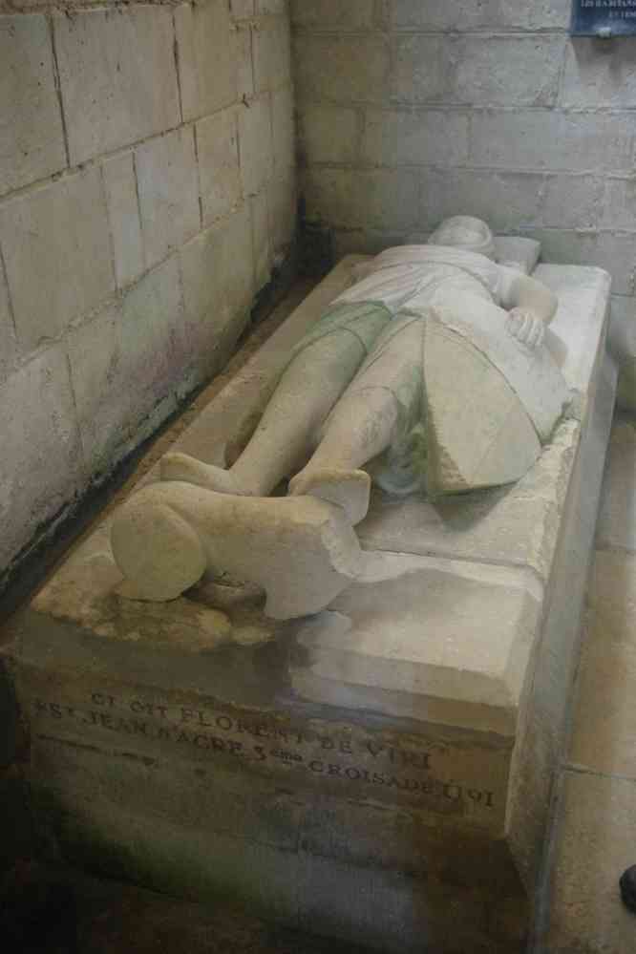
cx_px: 318
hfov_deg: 36.9
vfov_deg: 53.1
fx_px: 954
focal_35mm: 36
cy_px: 477
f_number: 4
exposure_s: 1/13
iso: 3200
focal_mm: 24
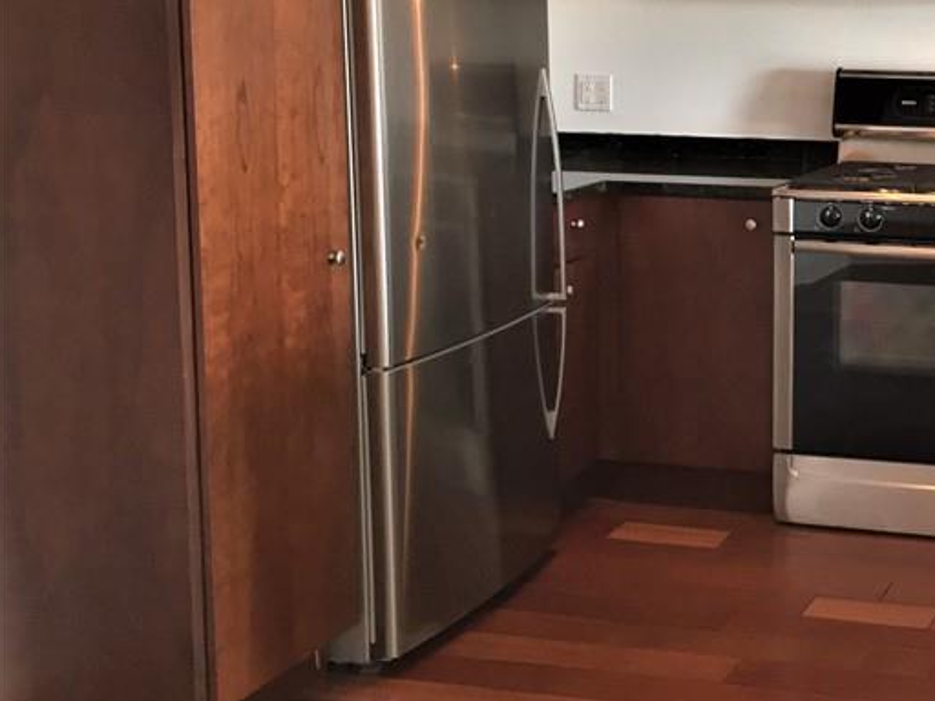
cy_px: 173
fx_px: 1567
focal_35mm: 58
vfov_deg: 24.9
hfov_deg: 30.9
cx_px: 931
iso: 125
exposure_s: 1/30
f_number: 2.2
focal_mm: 4.15
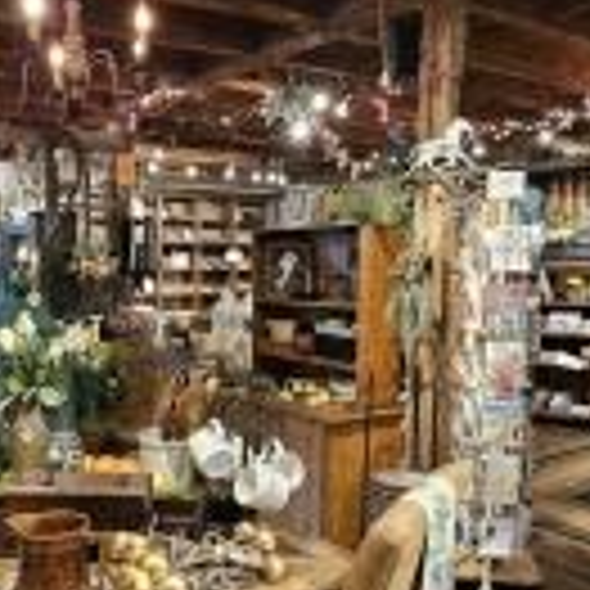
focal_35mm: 35
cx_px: 205
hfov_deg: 46.6
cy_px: 356
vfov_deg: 46.9
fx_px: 675
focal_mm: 2.2
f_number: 2.2
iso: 500
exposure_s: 1/30
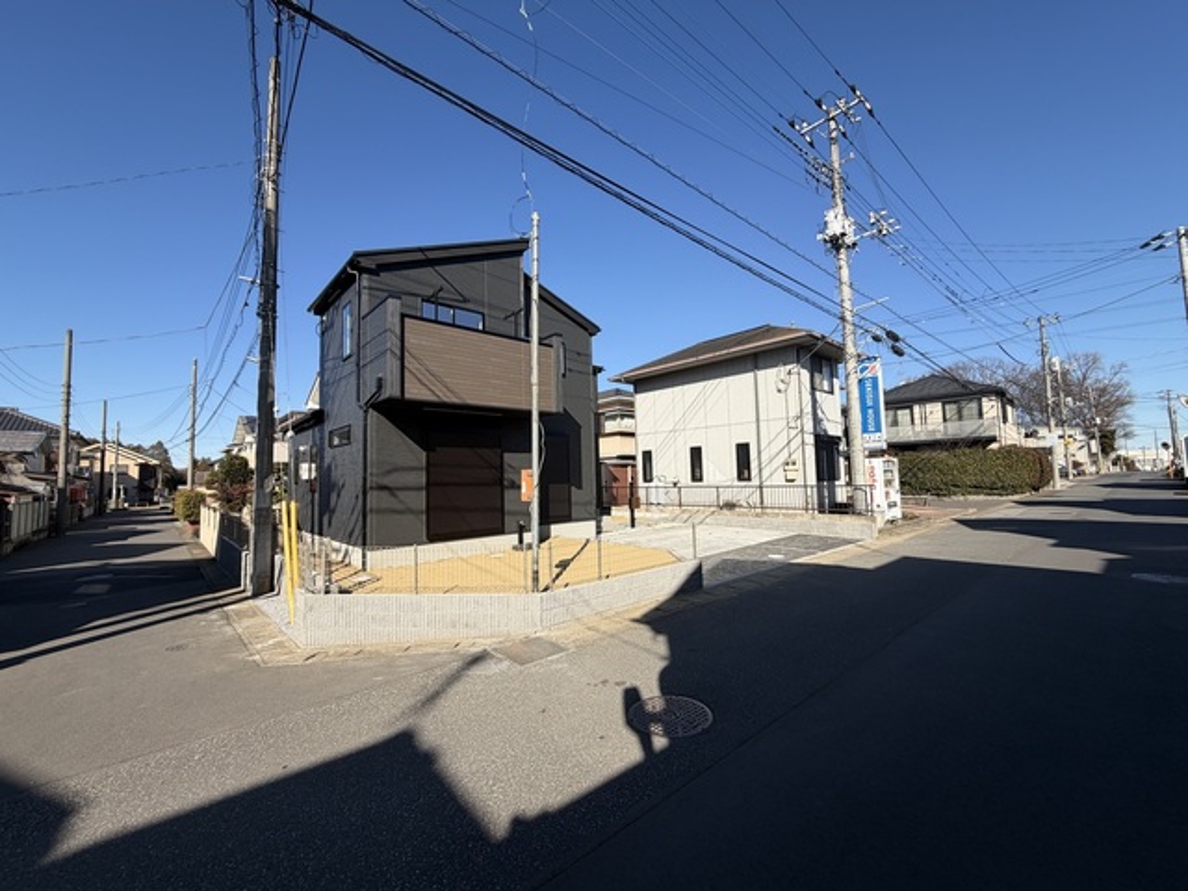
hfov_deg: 102.1
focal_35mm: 14
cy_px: 446
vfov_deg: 85.7
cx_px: 594
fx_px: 480
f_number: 2.2
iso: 20
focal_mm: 2.22
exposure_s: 1/770
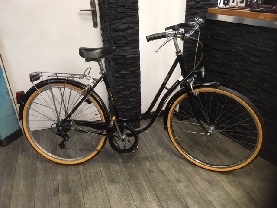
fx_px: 232
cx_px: 138
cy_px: 104
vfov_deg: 48.2
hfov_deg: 61.7
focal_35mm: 29
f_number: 2.2
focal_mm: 4.15
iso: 200
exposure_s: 1/25
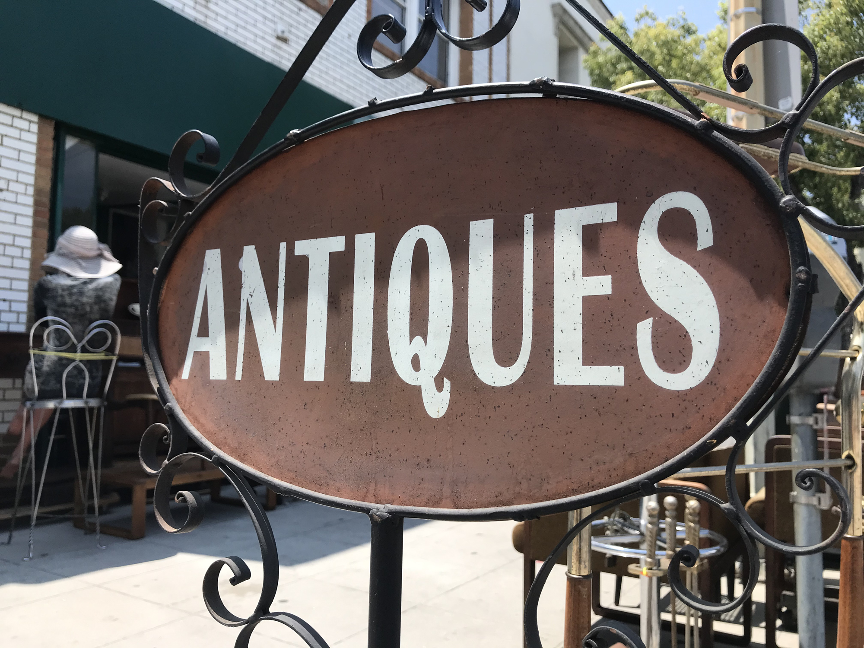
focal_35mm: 28
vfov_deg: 49.7
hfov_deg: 63.4
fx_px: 699
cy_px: 324
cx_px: 432
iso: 20
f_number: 1.8
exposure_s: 1/1277
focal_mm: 3.99
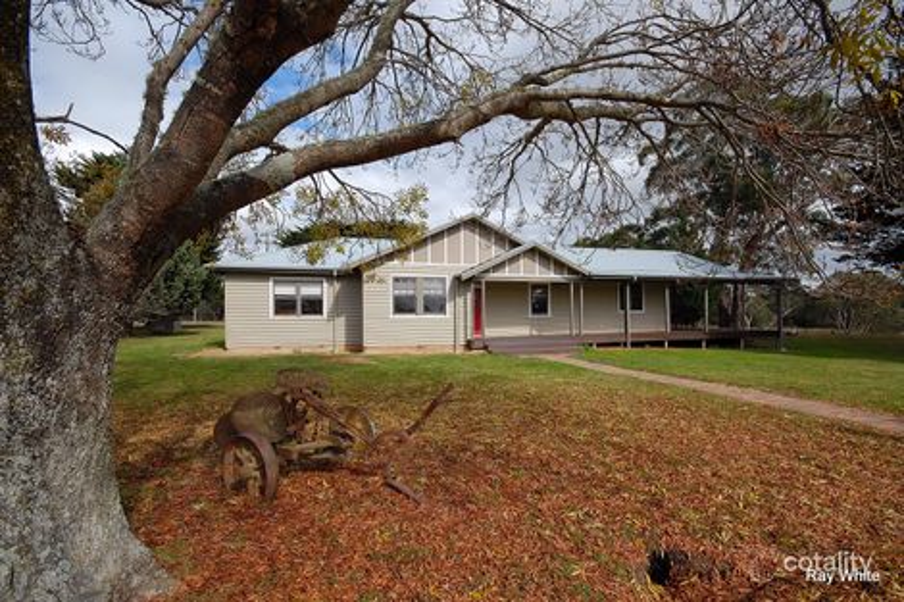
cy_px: 301
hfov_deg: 100.4
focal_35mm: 15
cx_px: 452
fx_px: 377
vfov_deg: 77.3
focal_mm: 10
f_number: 8
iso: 160
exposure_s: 1/250
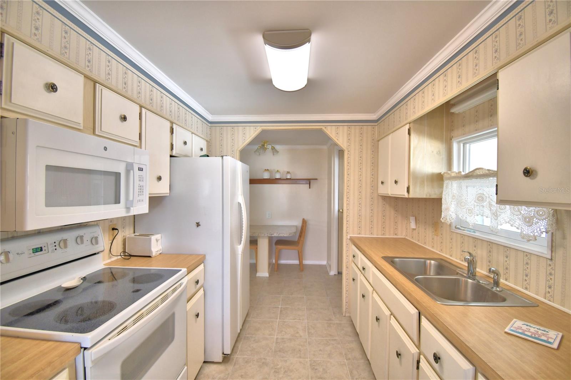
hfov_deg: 100.4
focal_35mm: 15
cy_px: 190
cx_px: 286
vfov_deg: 77.3
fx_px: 238
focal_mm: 10
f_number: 4.5
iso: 400
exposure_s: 1/125
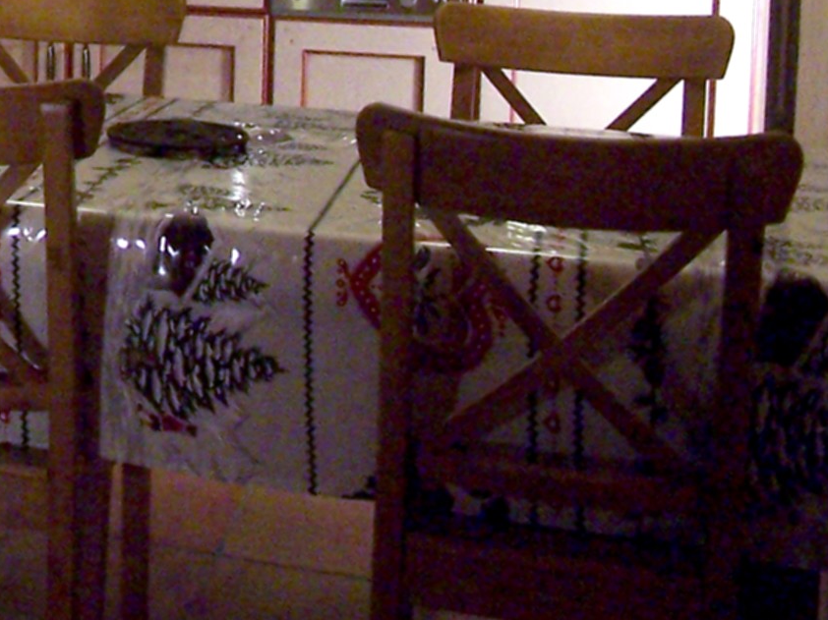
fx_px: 2487
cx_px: -184
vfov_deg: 13.8
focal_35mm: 104
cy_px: -103
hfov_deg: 17.9
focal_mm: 6.3
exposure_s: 1/180
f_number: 2.8
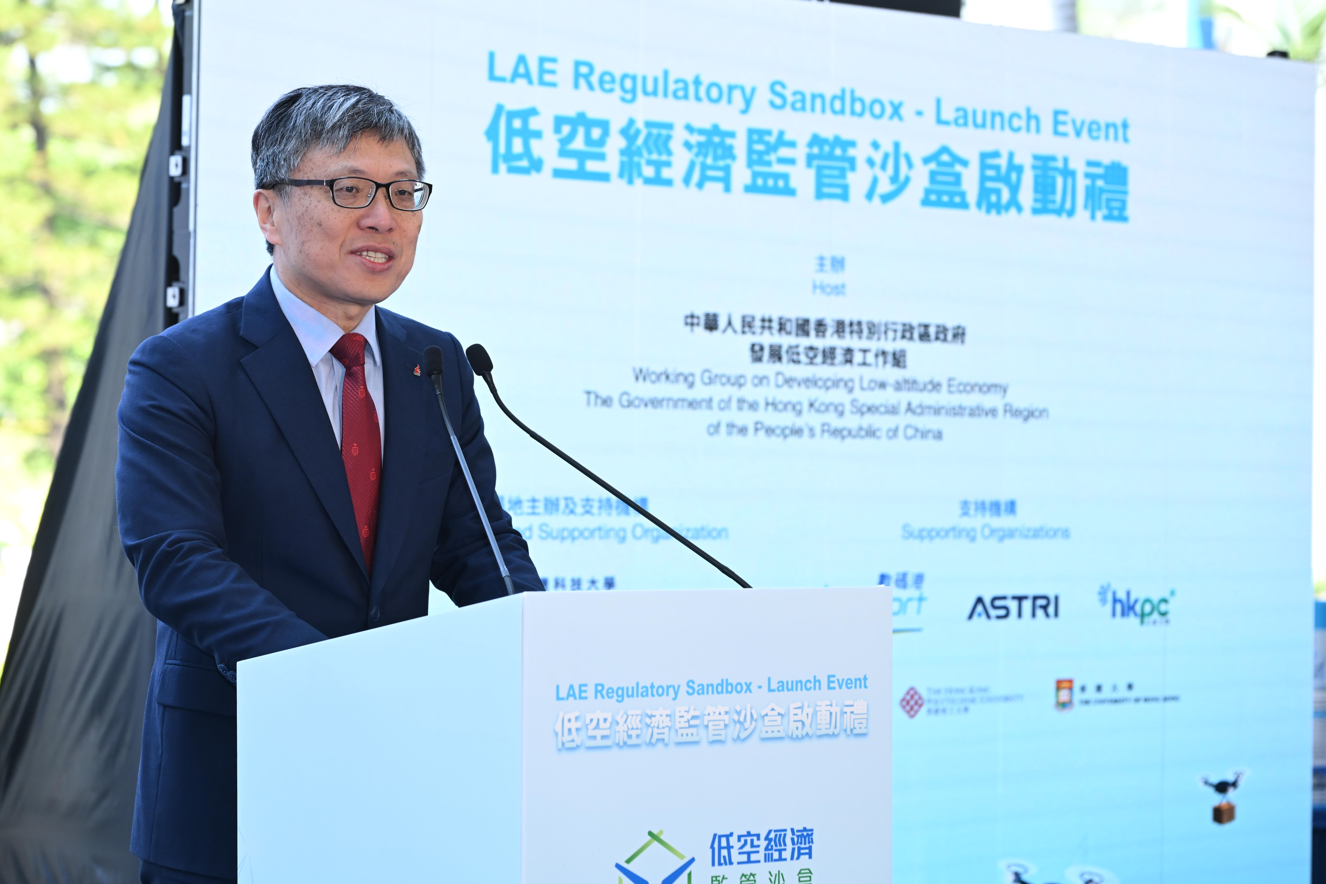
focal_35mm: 111
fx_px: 4088
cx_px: 599
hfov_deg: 18.4
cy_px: 390
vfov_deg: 12.3
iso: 500
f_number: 5
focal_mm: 99
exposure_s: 1/200
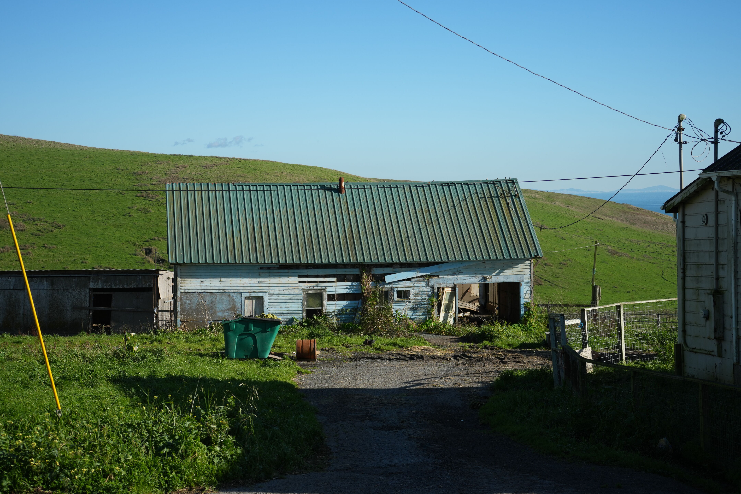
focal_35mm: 65
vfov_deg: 20.9
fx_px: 1338
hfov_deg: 31.0
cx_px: 370
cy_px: 247
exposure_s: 1/1600
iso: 320
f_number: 5.6
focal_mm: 65
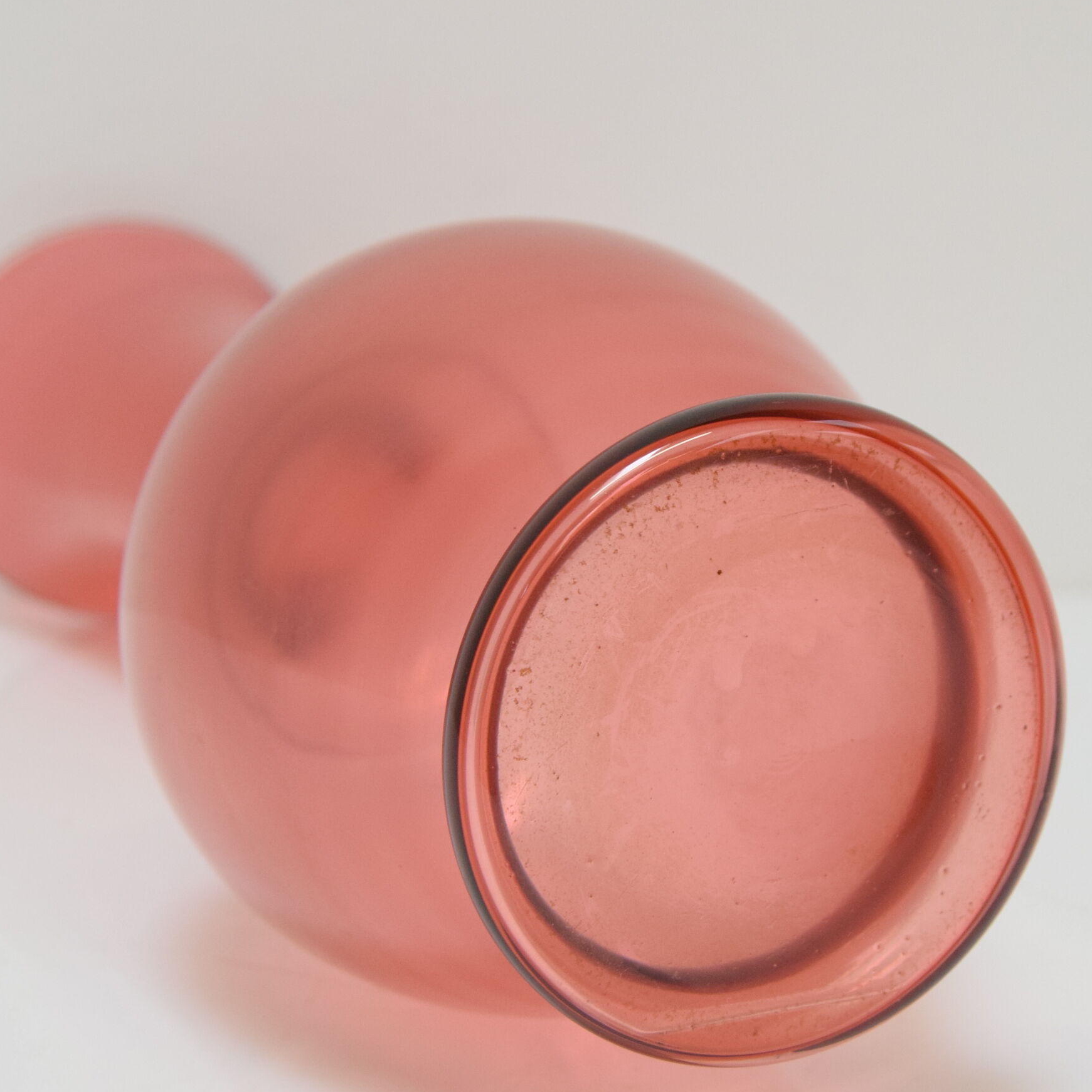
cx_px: 524
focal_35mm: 77
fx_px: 2739
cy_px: 608
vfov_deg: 22.5
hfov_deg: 22.5
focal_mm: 35
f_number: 7.1
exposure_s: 1/200
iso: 1600
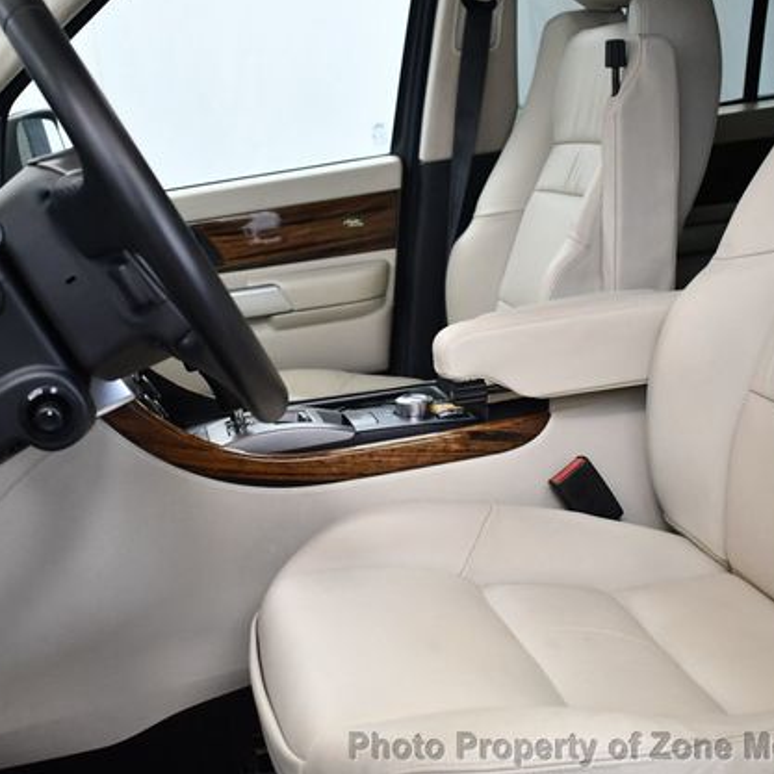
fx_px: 1189
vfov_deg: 36.1
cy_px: 386
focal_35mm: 47
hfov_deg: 36.0
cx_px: 327
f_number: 3.5
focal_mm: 18
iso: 1400
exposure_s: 1/125
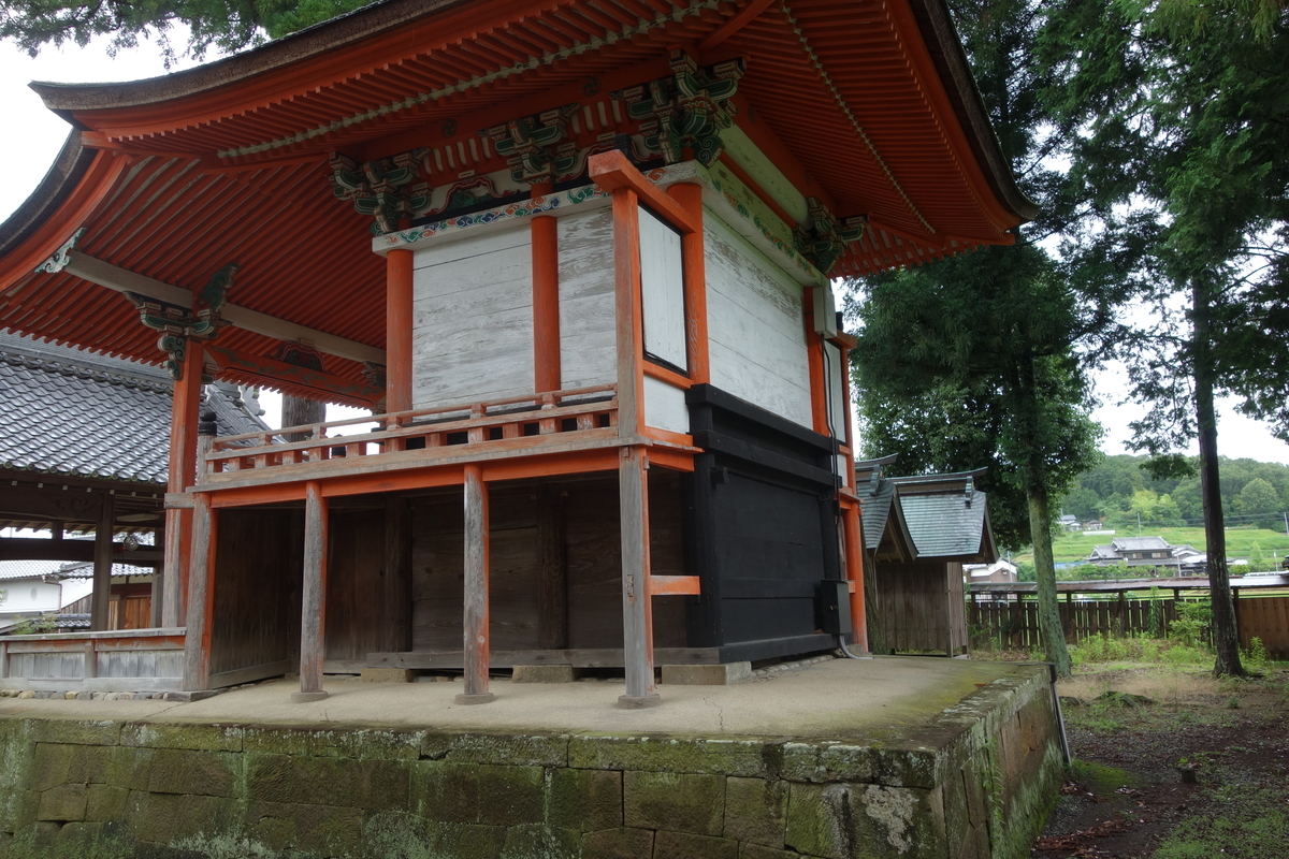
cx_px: 644
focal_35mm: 28
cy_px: 430
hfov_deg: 65.5
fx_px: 1002
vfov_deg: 46.4
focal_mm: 10.4
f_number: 4
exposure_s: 1/100
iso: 125
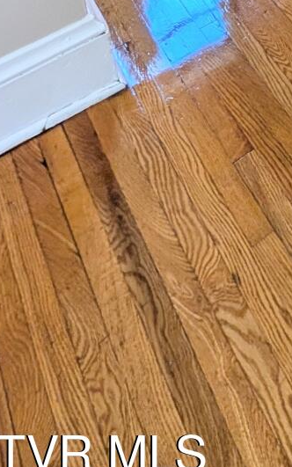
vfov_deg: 23.6
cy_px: -345
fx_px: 611
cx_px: 652
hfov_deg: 16.3
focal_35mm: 48
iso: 65
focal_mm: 2.02
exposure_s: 1/60
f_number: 1.7
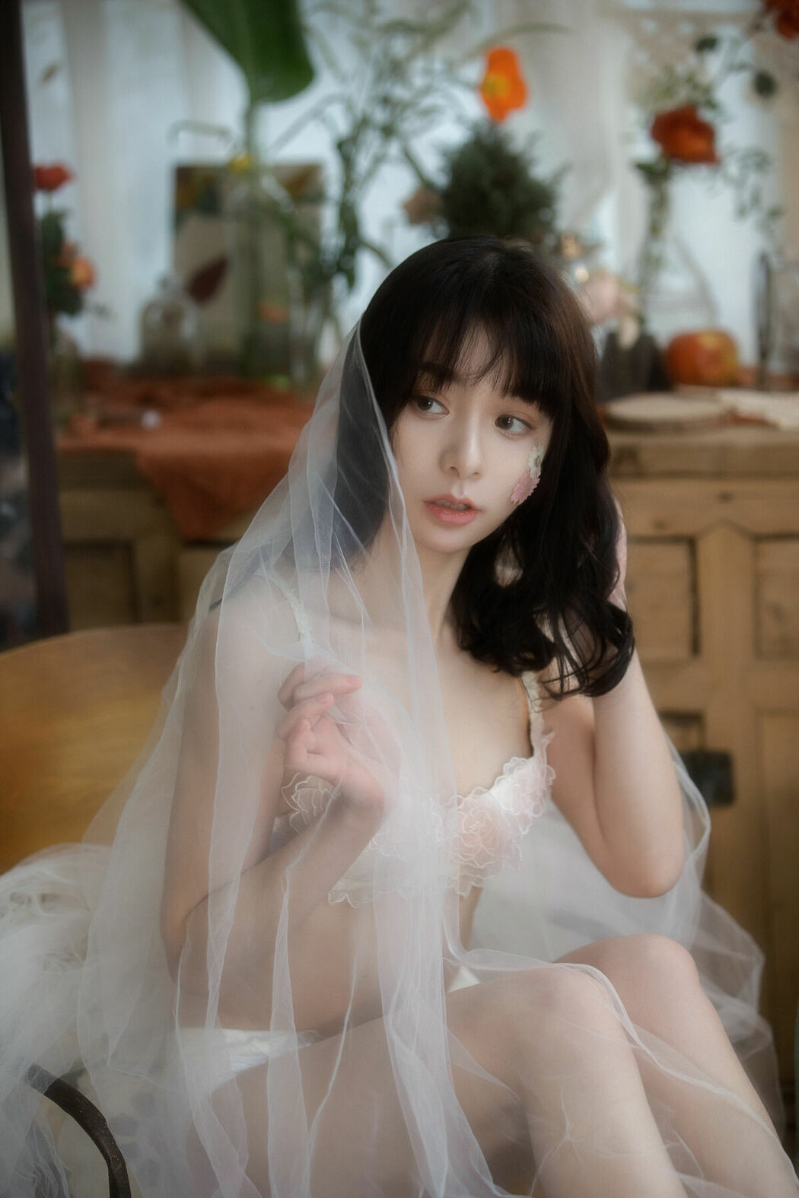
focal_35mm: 85
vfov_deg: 23.9
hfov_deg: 16.1
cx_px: 400
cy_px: 599
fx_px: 2830
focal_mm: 85
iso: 1000
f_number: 2.8
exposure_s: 1/100
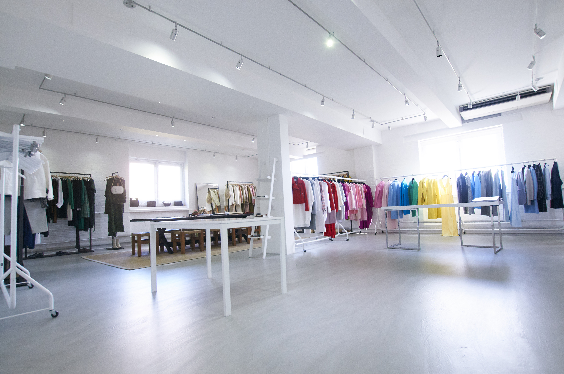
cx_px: 282
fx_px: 282
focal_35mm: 18
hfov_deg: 90.1
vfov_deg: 67.2
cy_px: 187
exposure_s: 1/60
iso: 400
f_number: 5.6
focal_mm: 12
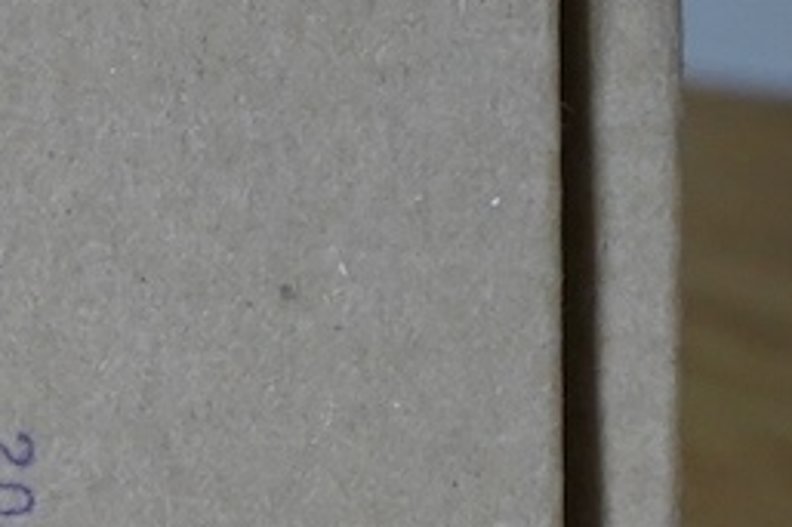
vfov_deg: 3.6
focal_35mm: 375
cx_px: -1582
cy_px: 827
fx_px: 8244
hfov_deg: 5.2
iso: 2500
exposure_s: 1/125
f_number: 8
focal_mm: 56
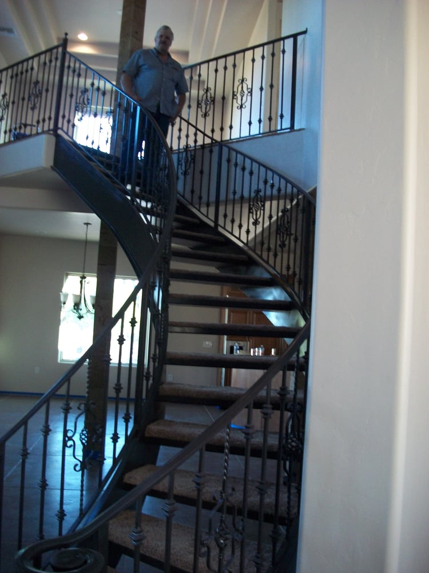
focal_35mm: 32
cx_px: 214
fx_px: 529
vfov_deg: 56.8
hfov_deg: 44.2
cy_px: 286
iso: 160
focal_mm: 5.7
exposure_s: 1/30
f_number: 2.9
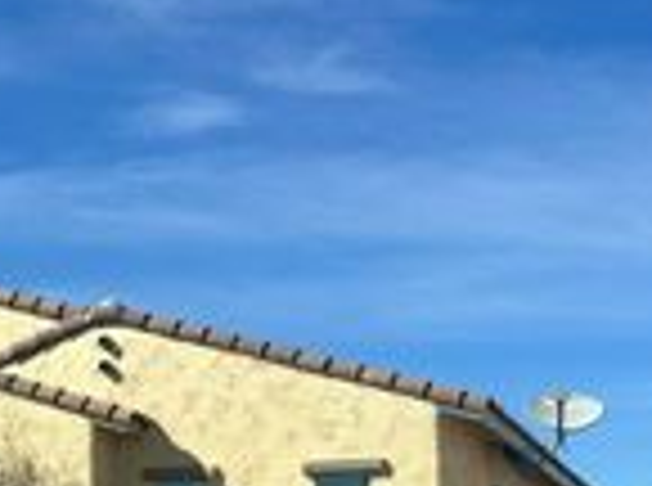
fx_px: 1559
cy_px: 502
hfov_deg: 22.1
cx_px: -99
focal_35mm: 83
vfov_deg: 17.2
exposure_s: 1/6623
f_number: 1.78
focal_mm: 6.86
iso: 80
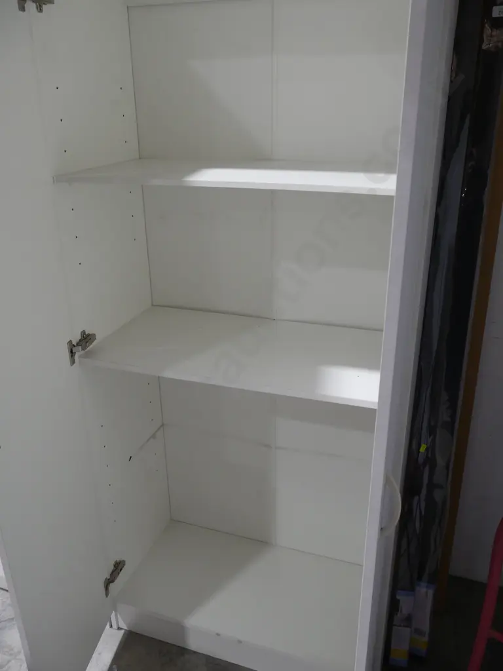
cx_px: 252
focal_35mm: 28
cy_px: 336
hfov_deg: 49.7
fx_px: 542
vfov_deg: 63.4
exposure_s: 1/60
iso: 640
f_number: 5.6
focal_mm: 14
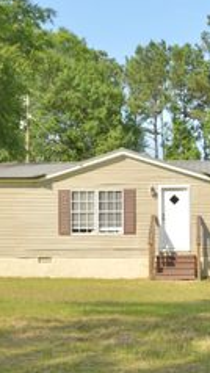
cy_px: 234
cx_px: 179
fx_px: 653
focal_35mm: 66
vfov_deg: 31.7
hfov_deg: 18.1
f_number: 9
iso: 100
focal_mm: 20
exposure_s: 1/160
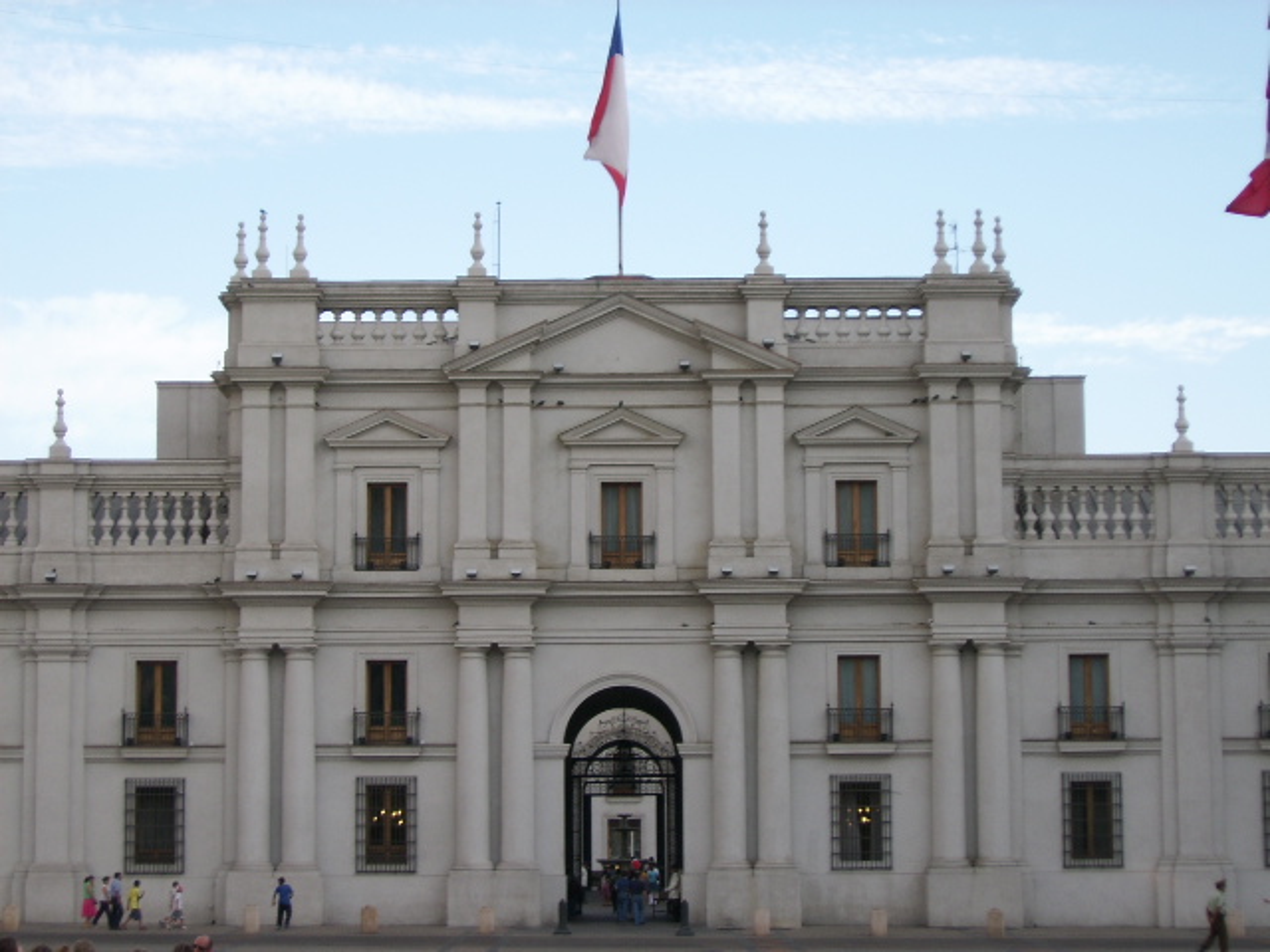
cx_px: 635
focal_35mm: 84
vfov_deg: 17.6
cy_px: 476
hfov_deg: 23.3
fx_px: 3082
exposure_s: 1/176
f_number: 4.3
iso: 50
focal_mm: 13.96
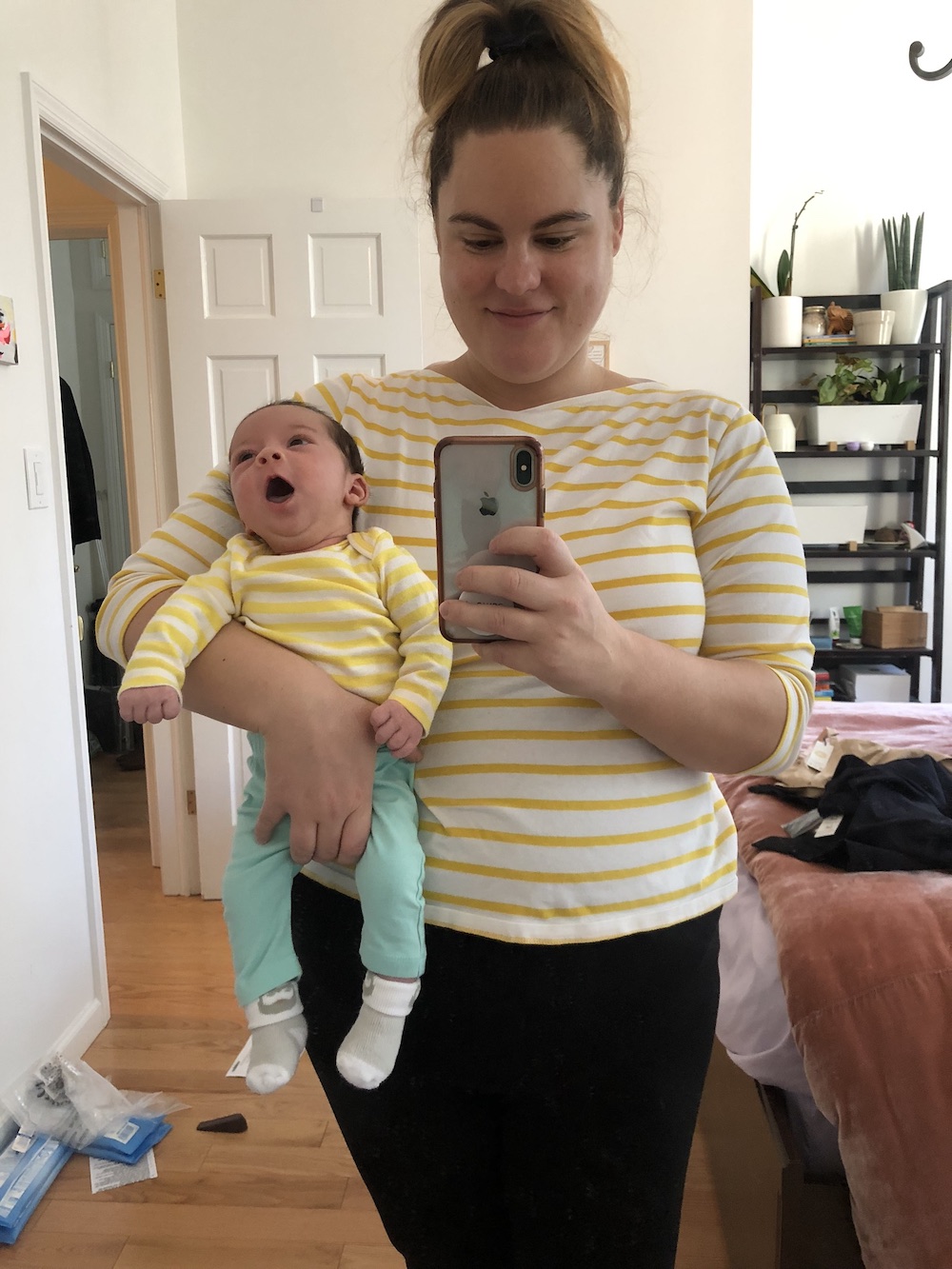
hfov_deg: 49.8
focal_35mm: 28
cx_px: 476
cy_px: 634
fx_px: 1027
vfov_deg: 63.4
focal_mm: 4
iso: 64
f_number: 1.8
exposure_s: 1/15
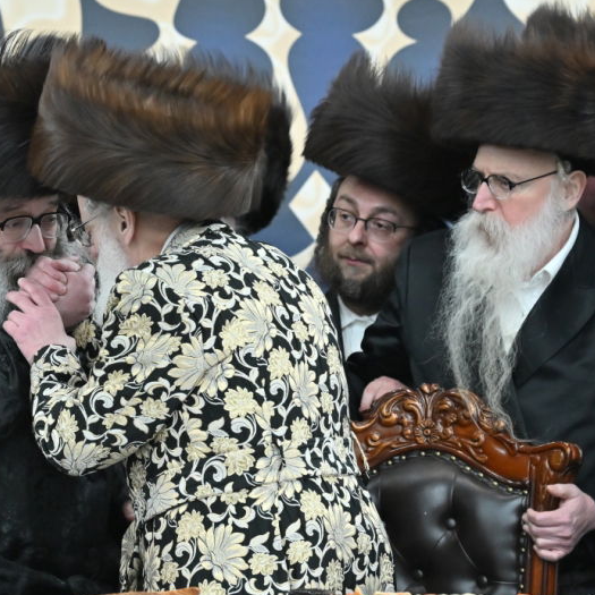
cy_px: 317
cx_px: 261
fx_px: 9665
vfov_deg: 3.5
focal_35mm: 497
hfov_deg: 3.5
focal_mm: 200
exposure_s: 1/200
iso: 1250
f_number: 4
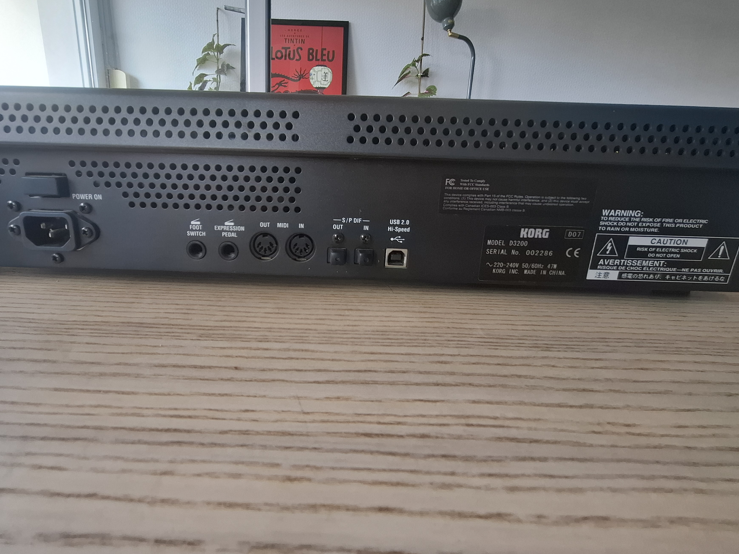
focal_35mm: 15
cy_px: 240
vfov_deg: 81.3
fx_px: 320
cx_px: 317
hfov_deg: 97.5
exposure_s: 1/100
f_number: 2.2
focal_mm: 1.74
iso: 50
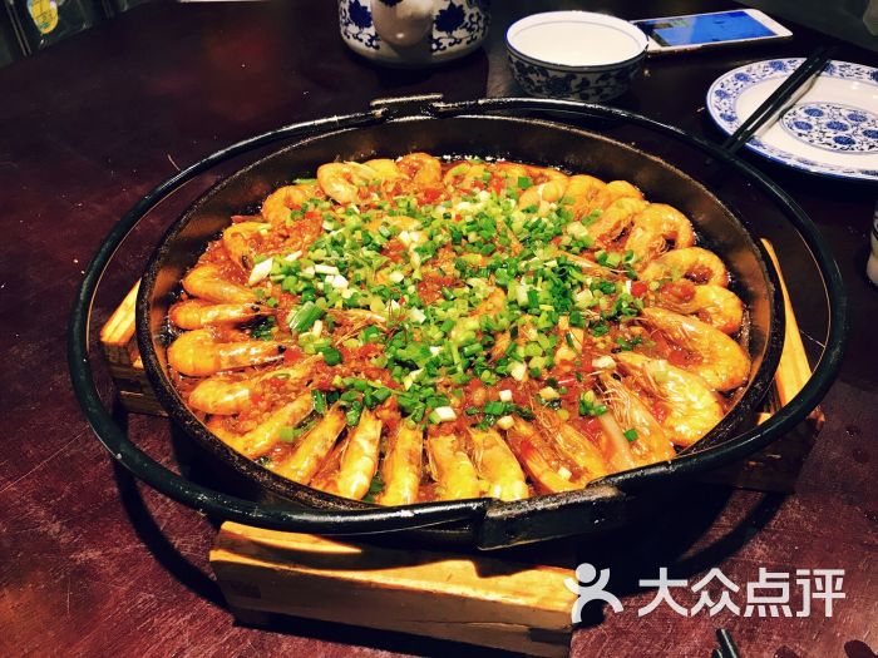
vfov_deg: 49.7
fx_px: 710
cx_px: 439
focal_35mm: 28
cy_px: 329
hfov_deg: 63.4
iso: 40
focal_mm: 3.99
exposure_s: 1/20
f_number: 1.8
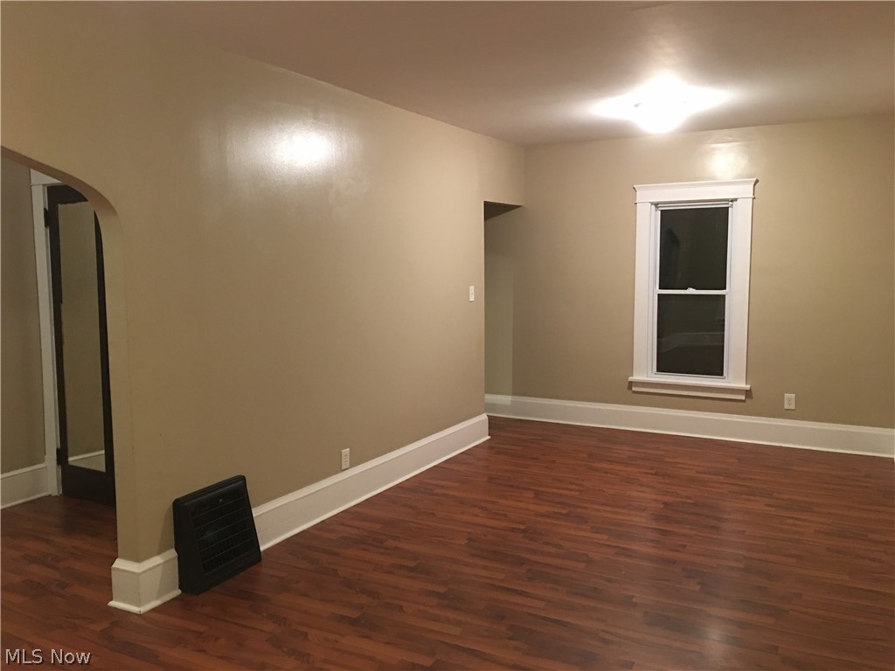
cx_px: 448
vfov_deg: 48.2
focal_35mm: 29
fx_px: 750
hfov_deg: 61.7
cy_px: 336
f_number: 2.2
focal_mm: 4.15
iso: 64
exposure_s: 1/4
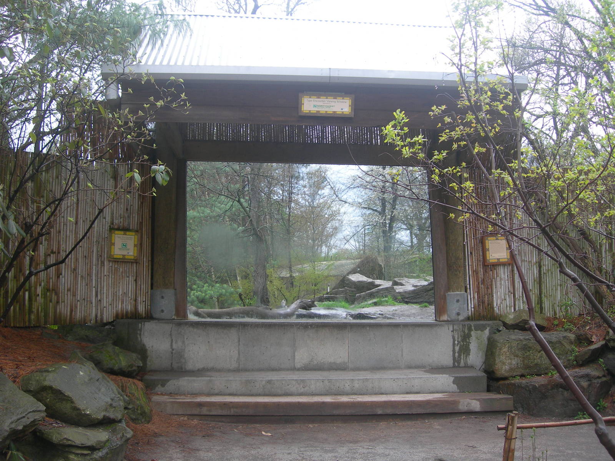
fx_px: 675
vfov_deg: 37.7
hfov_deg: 49.0
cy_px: 230
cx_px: 308
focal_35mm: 38
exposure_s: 1/36
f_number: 2.8
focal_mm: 7.8
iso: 50
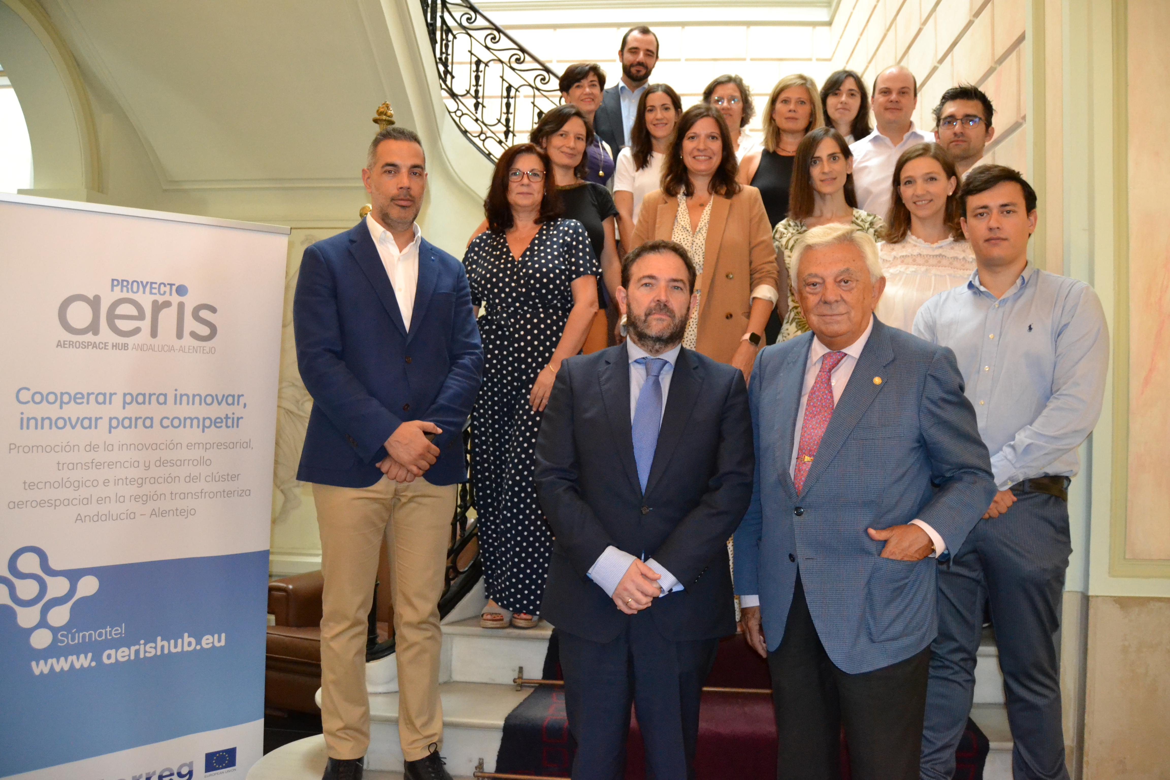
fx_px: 877
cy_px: 390
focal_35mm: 27
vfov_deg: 47.9
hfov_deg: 67.4
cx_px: 585
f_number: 3.5
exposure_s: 1/60
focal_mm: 18
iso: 3200
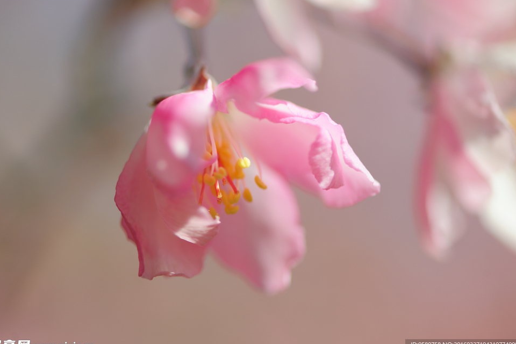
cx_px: 254
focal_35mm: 112
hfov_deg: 18.3
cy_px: 172
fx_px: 1605
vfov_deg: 12.2
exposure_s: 1/400
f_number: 3.5
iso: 100
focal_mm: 105
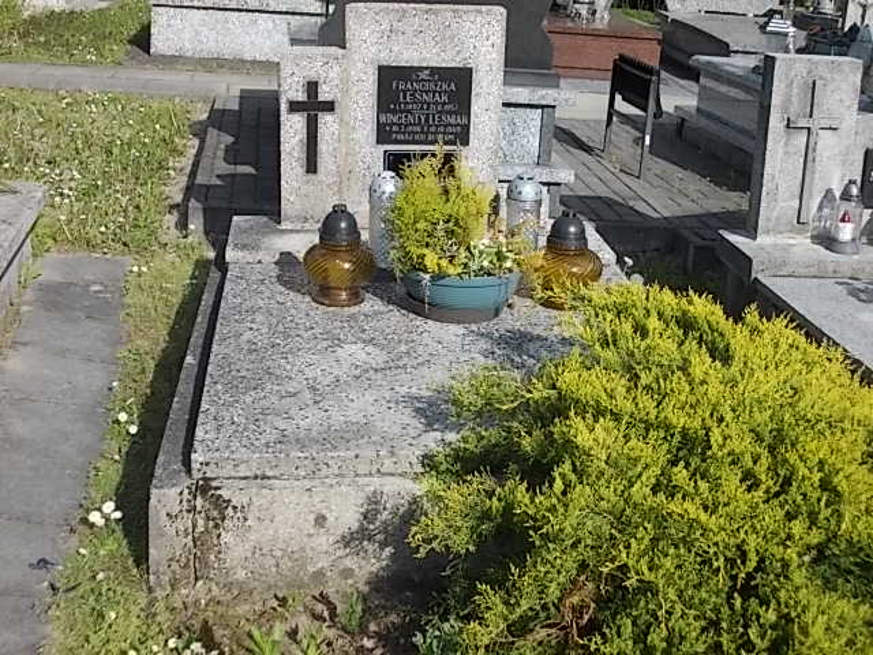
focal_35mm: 51
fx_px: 1286
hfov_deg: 37.5
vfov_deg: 28.6
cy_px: 328
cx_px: 436
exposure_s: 1/200
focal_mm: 7.2
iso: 80
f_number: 7.2
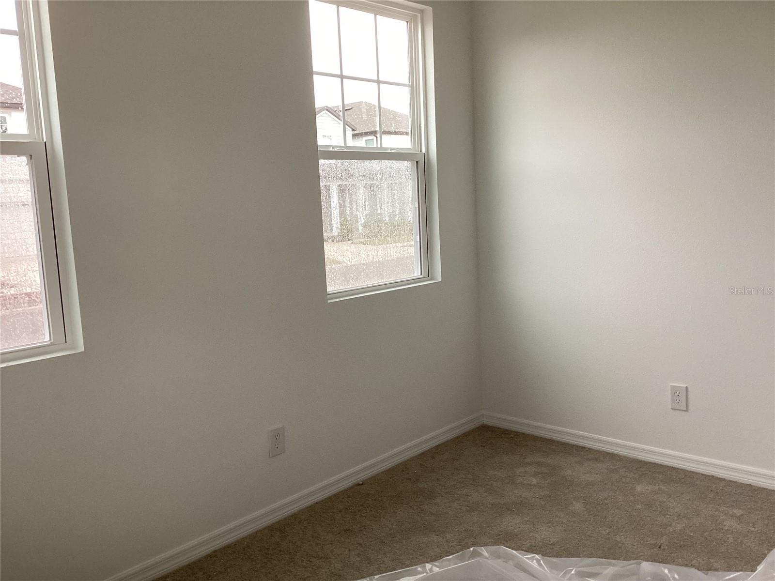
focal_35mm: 31
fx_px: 694
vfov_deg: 45.4
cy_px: 290
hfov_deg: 58.4
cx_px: 388
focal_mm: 3.3
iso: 160
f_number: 2.4
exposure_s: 1/60
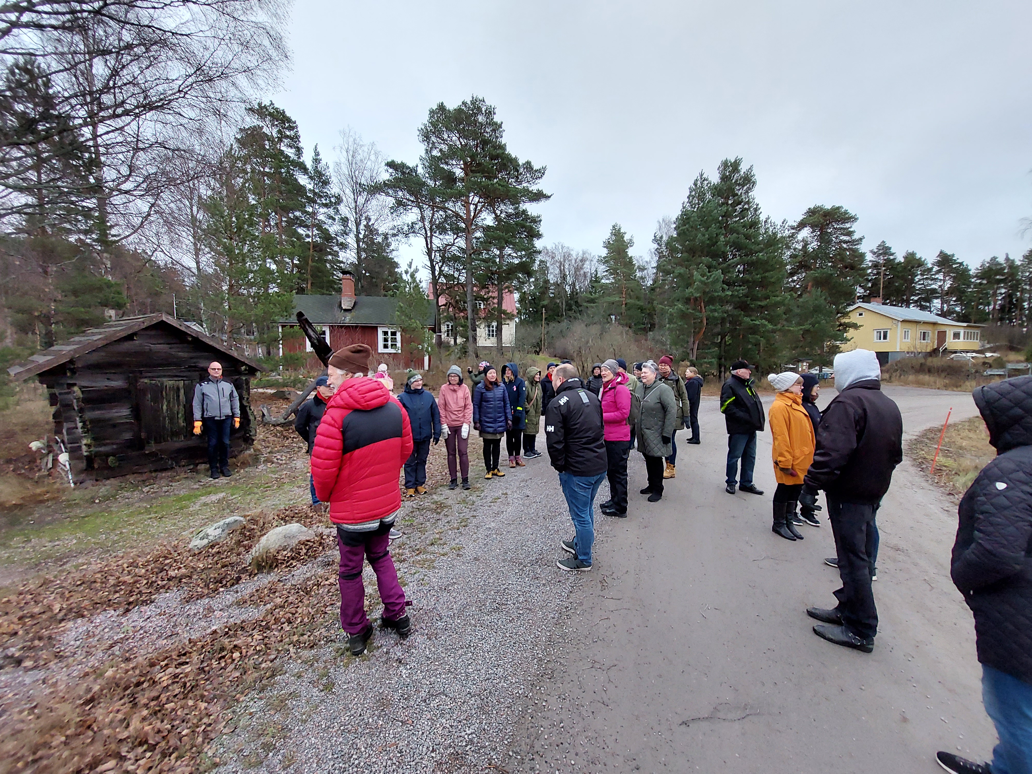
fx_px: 388
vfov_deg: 89.9
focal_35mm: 13
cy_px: 387
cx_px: 516
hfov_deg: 106.2
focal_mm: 1.74
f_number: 2.2
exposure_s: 1/50
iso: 100
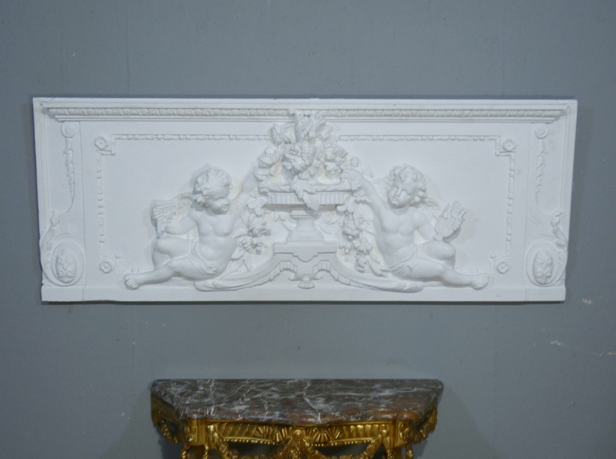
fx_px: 817
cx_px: 308
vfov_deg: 31.4
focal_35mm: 46
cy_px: 230
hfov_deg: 41.3
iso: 200
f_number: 3.8
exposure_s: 1/80
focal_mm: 8.2
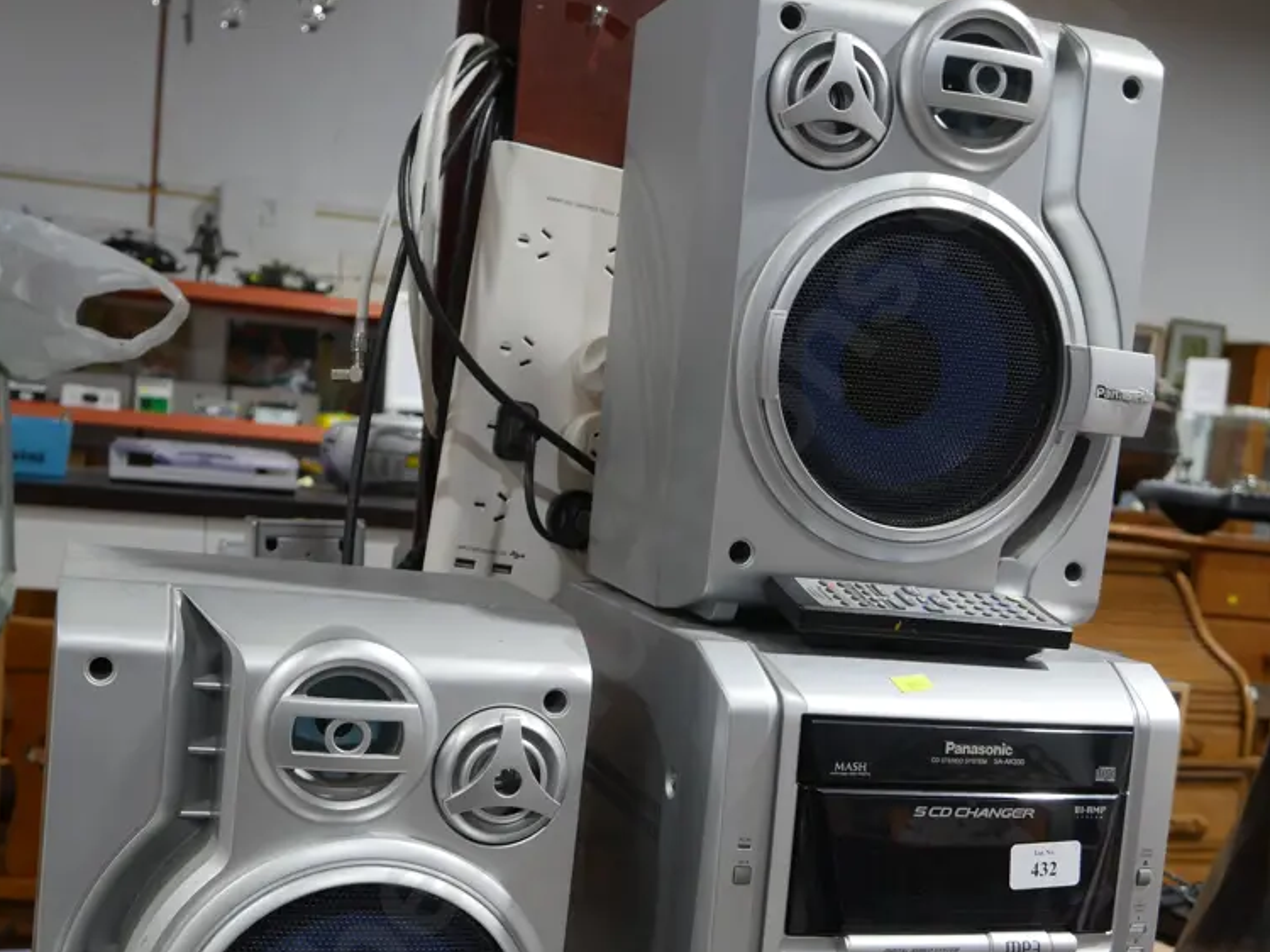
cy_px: 623
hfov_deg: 45.8
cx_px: 622
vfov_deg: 34.8
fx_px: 1504
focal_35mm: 41
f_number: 4
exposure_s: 1/60
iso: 400
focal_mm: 15
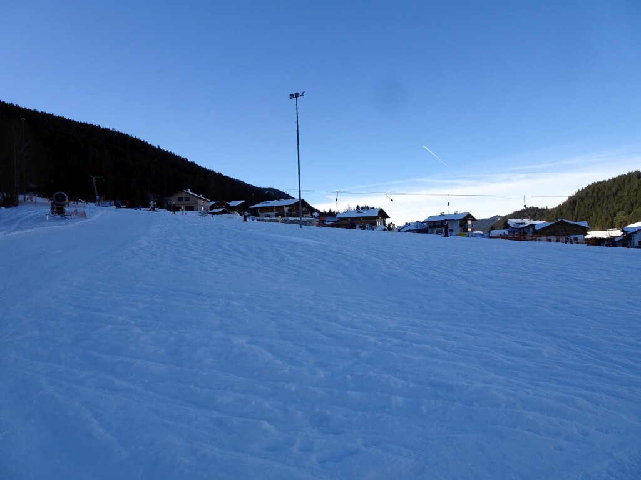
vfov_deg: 56.8
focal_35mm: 24
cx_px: 320
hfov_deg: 71.6
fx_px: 444
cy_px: 240
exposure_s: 1/800
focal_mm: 4.1
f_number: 3.5
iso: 80
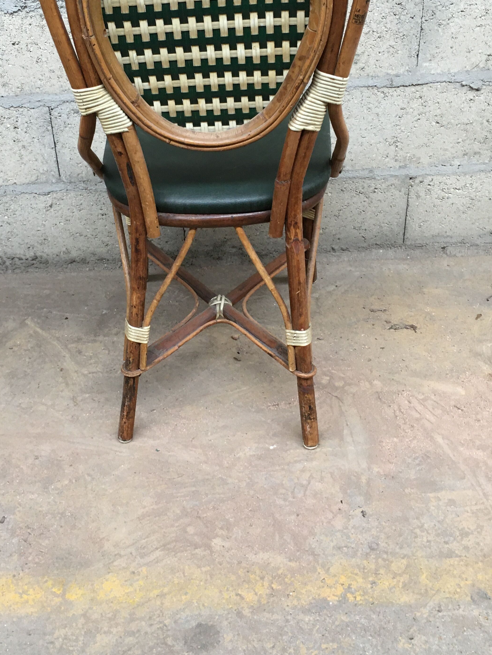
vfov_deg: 44.5
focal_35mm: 42
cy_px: 254
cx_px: 181
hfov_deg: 34.2
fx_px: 796
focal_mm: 4.15
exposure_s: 1/33
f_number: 2.2
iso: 100
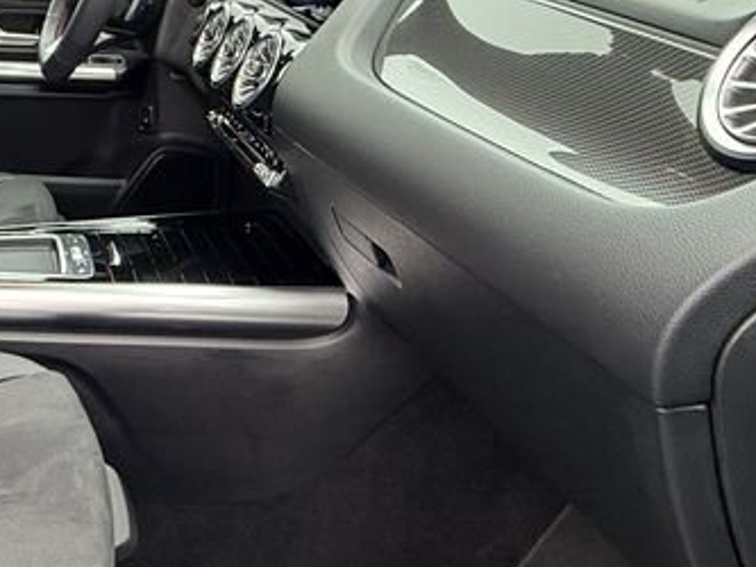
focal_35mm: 43
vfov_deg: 33.5
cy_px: 215
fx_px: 939
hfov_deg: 38.0
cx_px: -34
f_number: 2.2
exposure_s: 1/107
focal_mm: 2.22
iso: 320
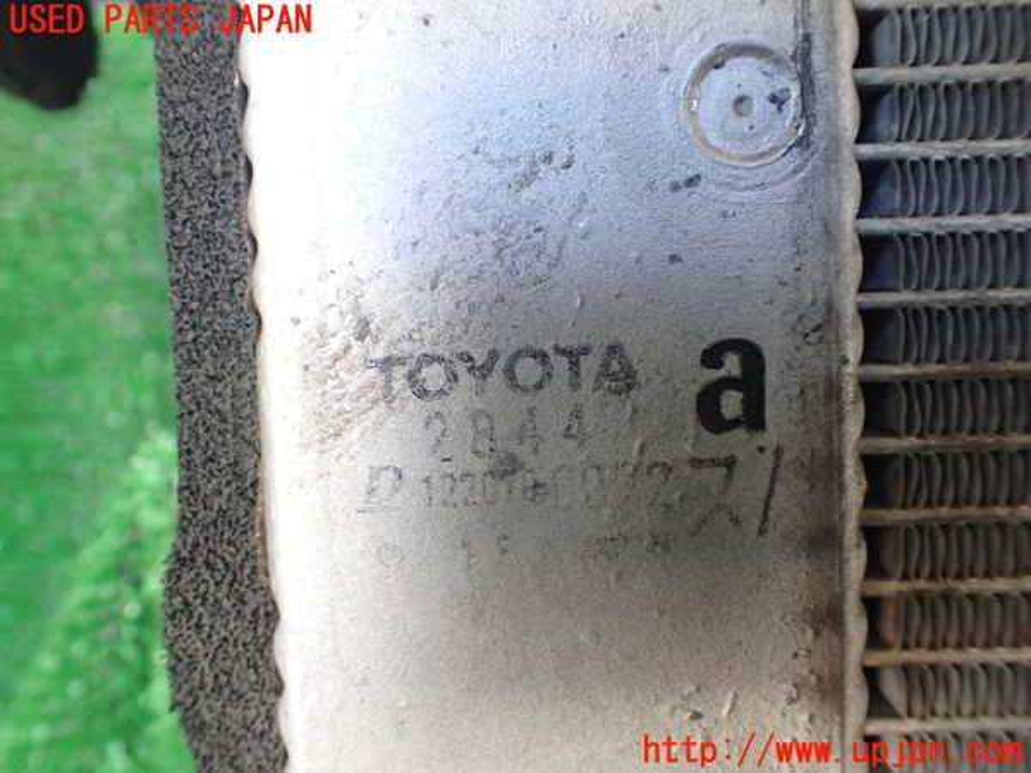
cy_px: 386
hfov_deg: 60.0
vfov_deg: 46.8
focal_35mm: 30
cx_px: 516
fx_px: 894
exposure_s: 1/80
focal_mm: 5.4
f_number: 2.3
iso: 800
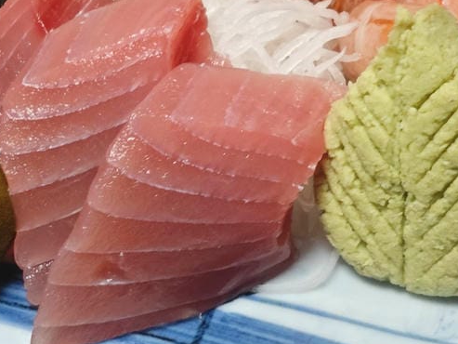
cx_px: 291
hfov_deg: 34.1
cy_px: 102
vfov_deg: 25.9
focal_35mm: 56
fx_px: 741
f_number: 1.8
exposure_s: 1/60
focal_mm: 2.03
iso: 125
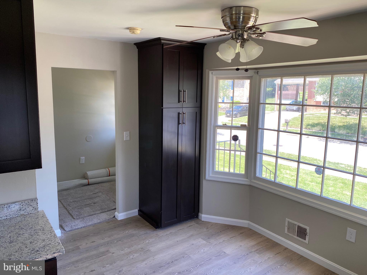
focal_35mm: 26
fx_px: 276
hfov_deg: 67.3
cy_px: 138
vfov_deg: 53.1
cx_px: 184
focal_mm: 4.25
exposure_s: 1/121
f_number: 1.8
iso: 40
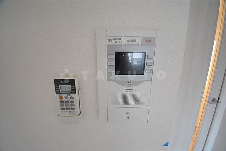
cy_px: 76
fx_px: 75
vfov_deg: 90.1
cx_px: 113
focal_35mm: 12
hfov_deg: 112.6
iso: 1600
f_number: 4.5
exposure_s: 1/30
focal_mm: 8
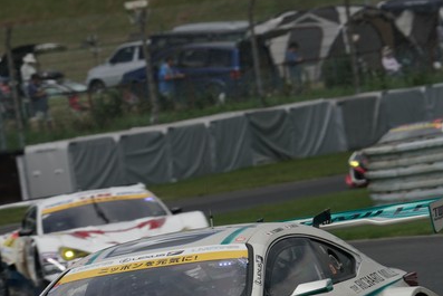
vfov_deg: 2.3
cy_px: 262
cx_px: 150
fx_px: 7336
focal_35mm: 596
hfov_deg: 3.5
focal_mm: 329
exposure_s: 1/500
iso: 160
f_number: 11
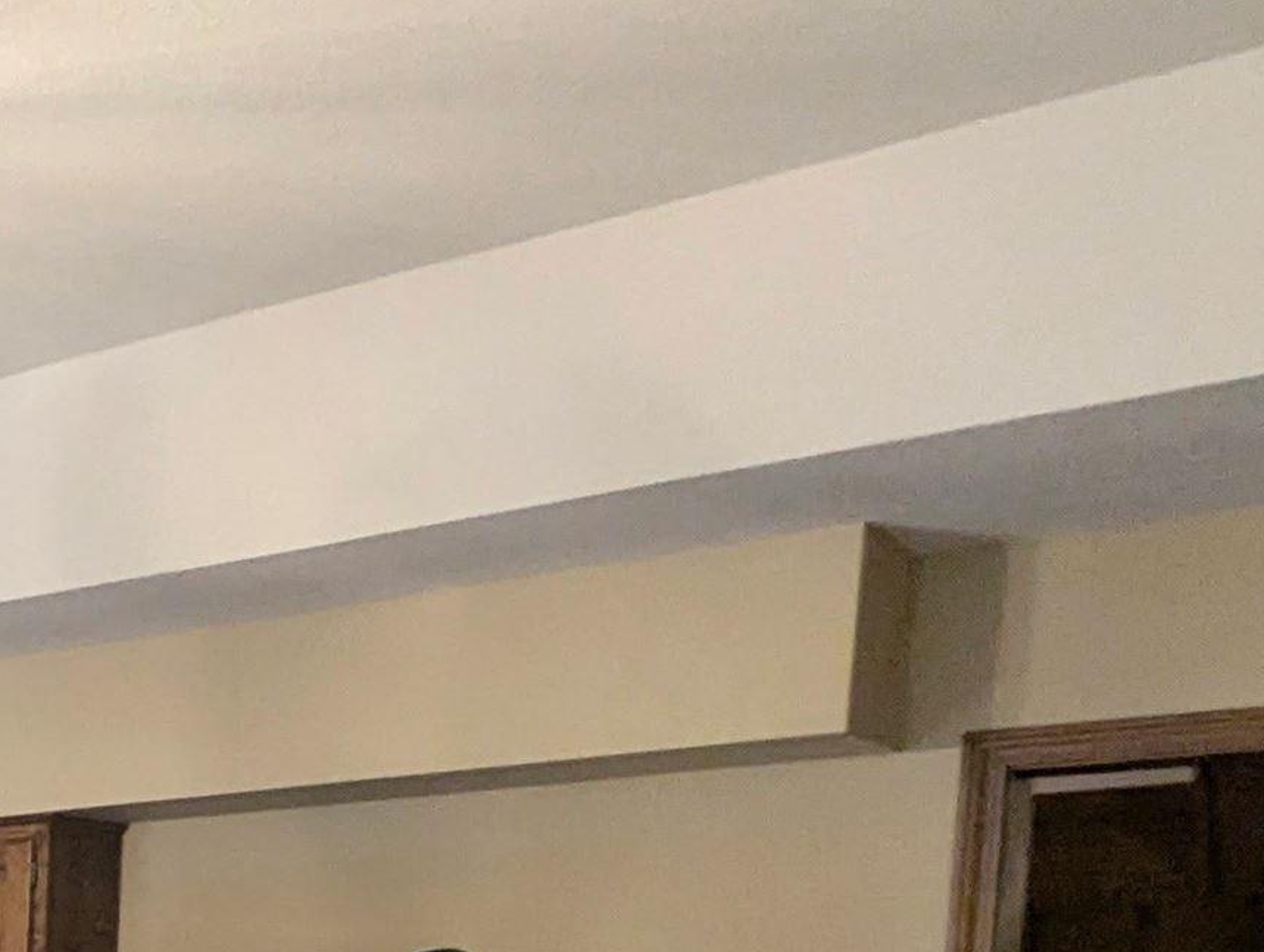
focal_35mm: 57
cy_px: 1320
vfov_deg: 22.3
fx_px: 2085
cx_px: -859
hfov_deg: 23.1
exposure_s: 1/60
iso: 253
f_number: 2.2
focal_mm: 2.35
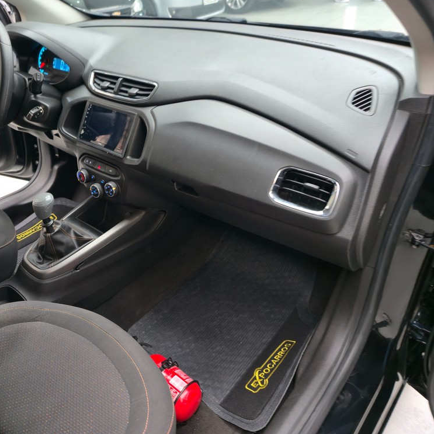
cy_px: 211
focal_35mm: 28
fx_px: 397
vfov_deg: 57.3
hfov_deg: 56.1
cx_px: 144
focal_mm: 6.3
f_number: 1.7
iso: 200
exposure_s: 1/40
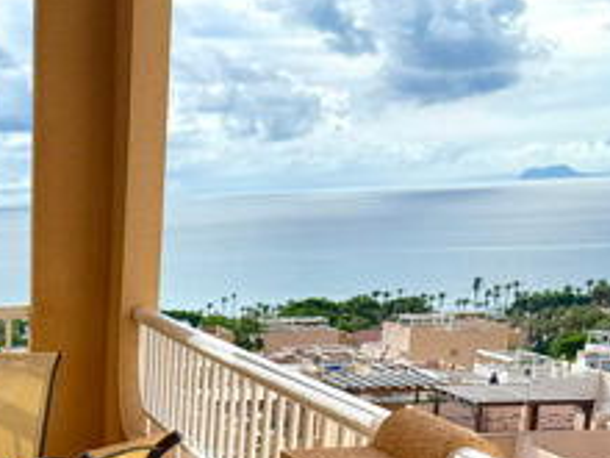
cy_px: 608
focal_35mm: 77
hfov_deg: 22.3
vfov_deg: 17.8
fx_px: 1357
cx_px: -218
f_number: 1.78
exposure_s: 1/1026
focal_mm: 6.76
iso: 80
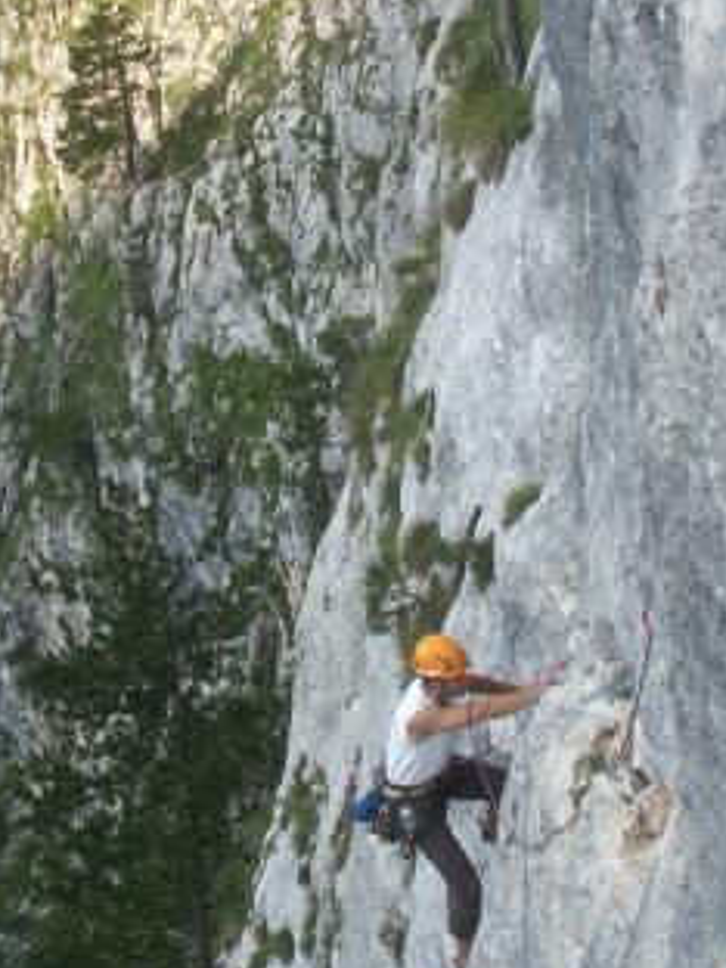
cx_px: 366
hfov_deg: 19.4
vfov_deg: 25.3
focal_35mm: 76
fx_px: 2125
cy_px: 214
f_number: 3.5
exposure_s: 1/200
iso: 50
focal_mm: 7.7
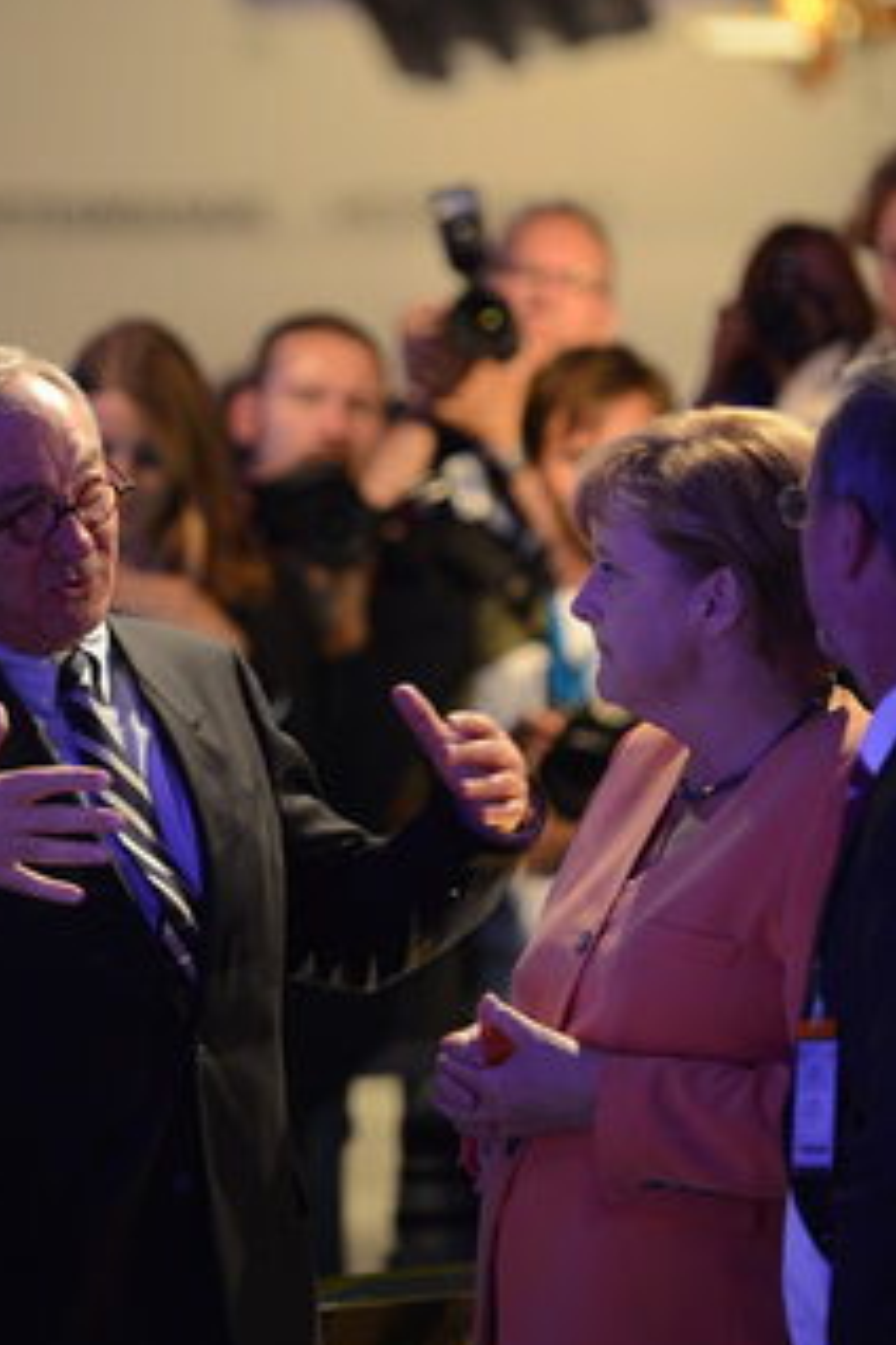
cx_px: 266
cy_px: 499
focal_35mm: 248
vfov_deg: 8.3
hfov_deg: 5.5
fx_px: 9258
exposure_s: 1/200
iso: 1600
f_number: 2.8
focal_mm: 175
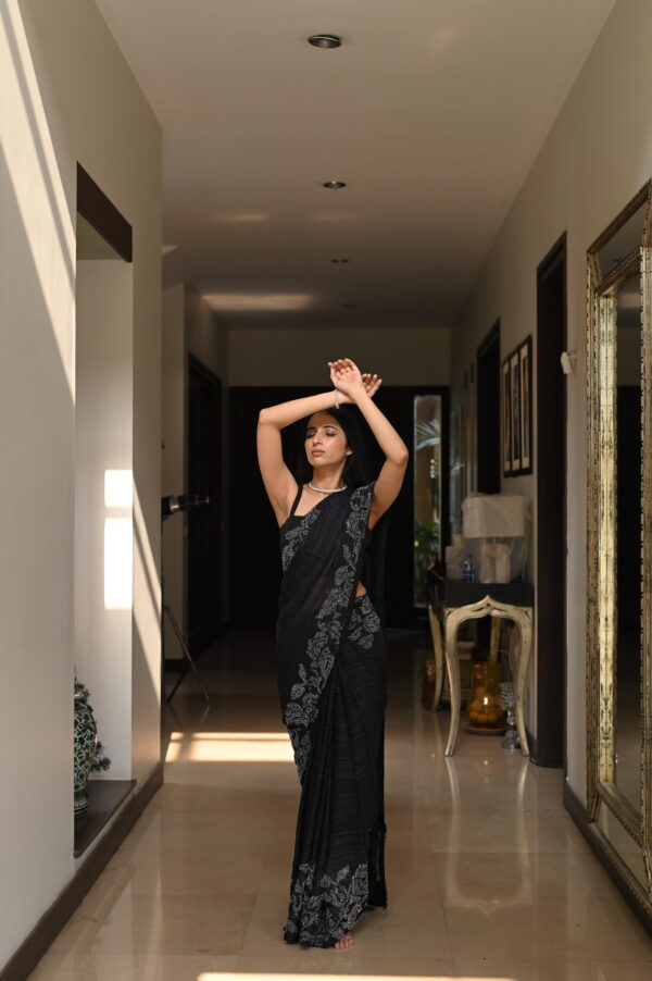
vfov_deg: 39.6
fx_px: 1360
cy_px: 490
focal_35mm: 50
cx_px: 326
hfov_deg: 27.0
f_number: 4
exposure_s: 1/320
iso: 1000
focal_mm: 50
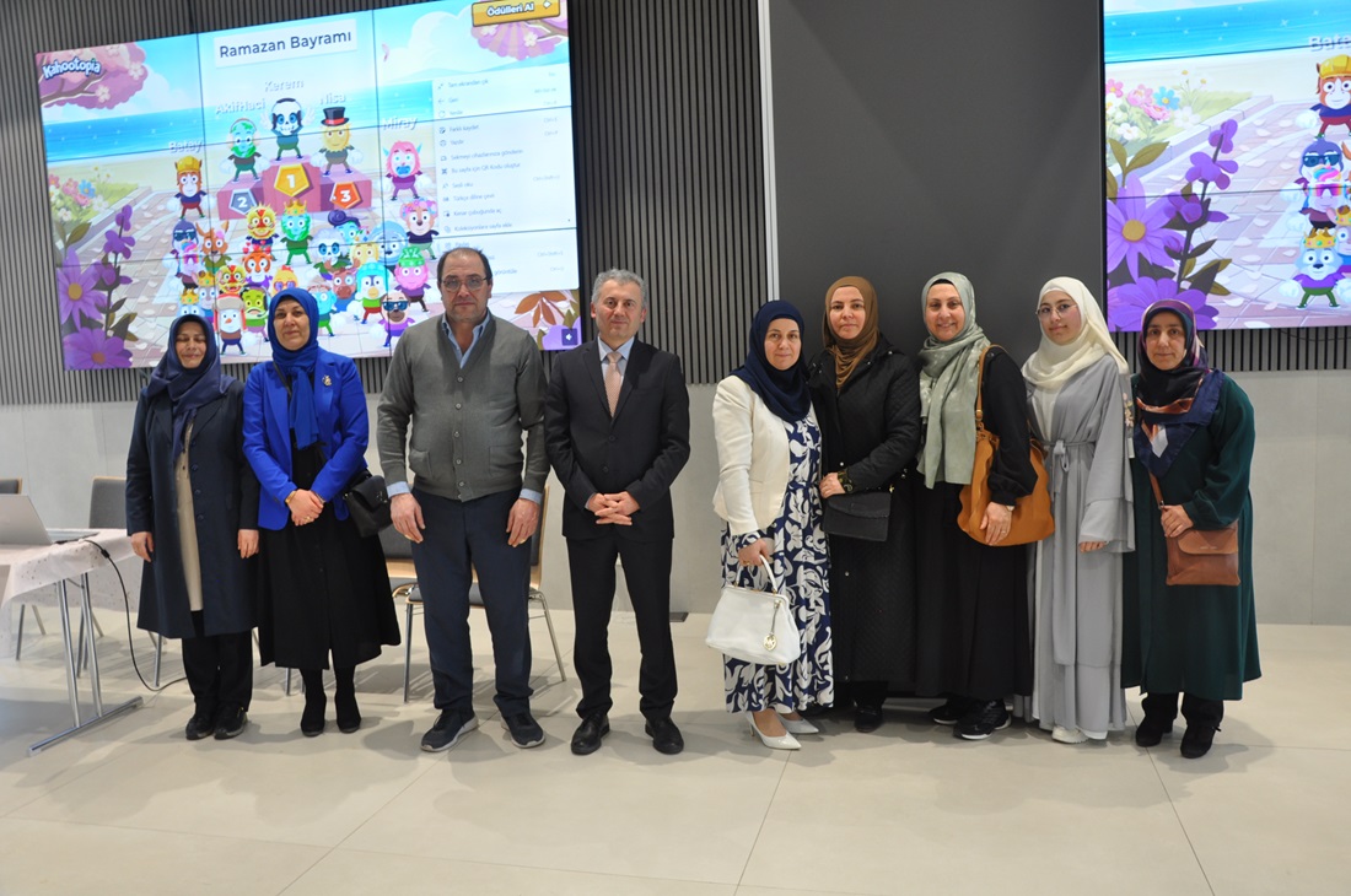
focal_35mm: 27
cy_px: 448
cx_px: 676
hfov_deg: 67.5
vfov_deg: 47.8
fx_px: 1012
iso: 400
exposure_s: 1/30
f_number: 5.6
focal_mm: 18
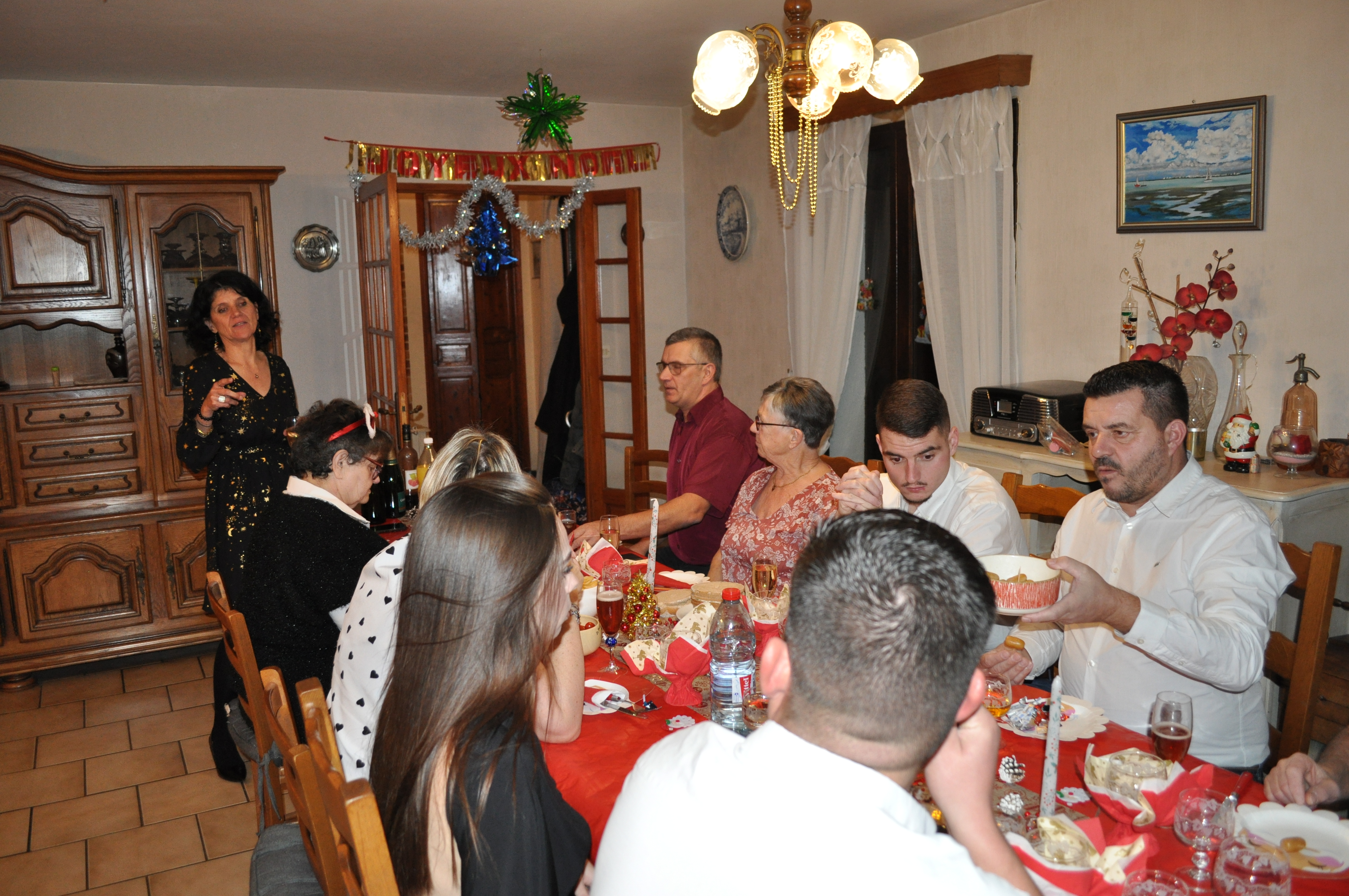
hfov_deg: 67.4
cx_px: 674
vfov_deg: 47.8
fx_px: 1011
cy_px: 448
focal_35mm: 27
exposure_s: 1/60
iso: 800
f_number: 3.5
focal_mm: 18
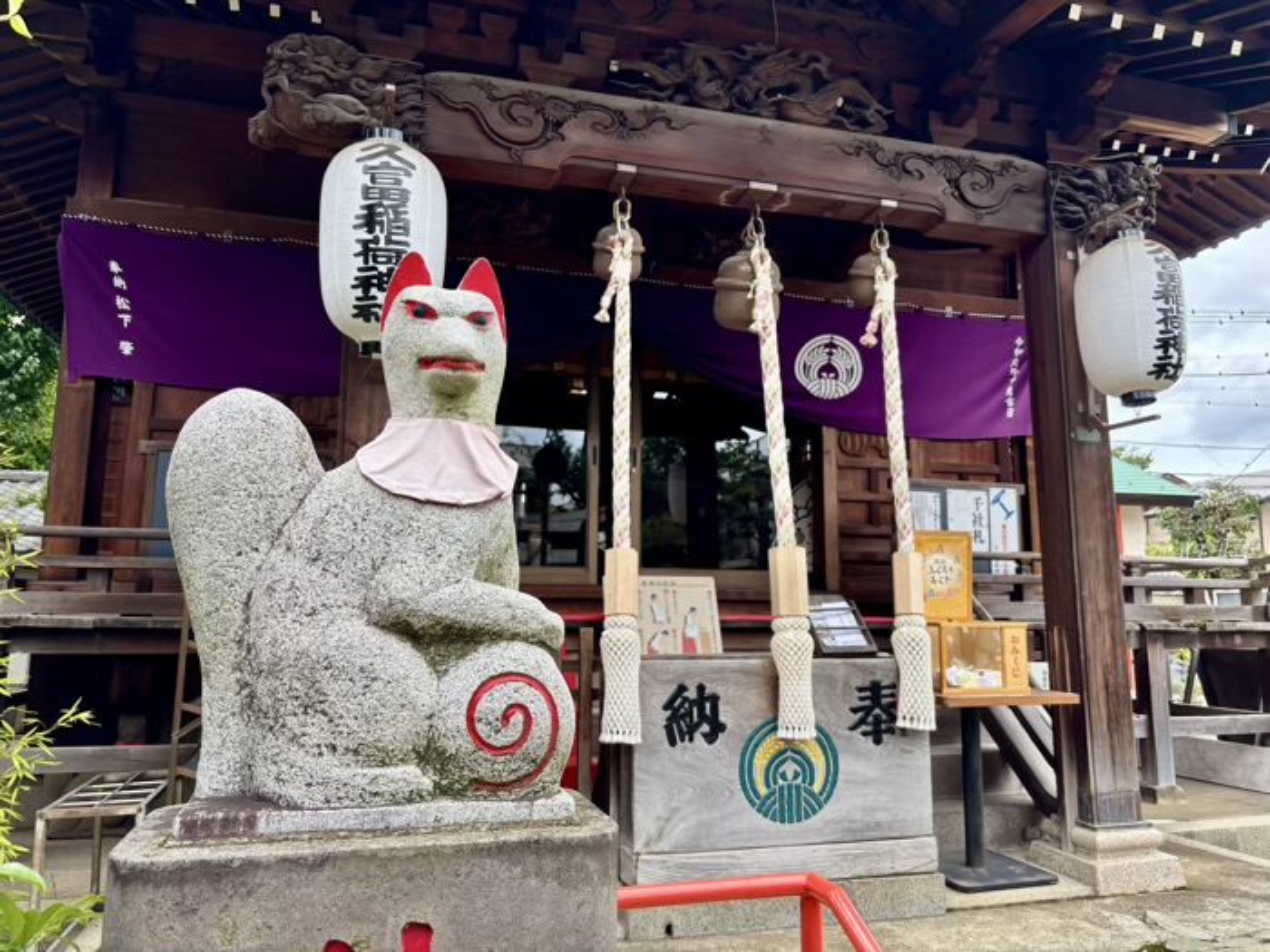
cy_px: 476
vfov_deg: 53.1
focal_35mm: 26
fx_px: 954
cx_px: 635
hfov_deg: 67.3
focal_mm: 5.96
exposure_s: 1/351
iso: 50
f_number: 1.6
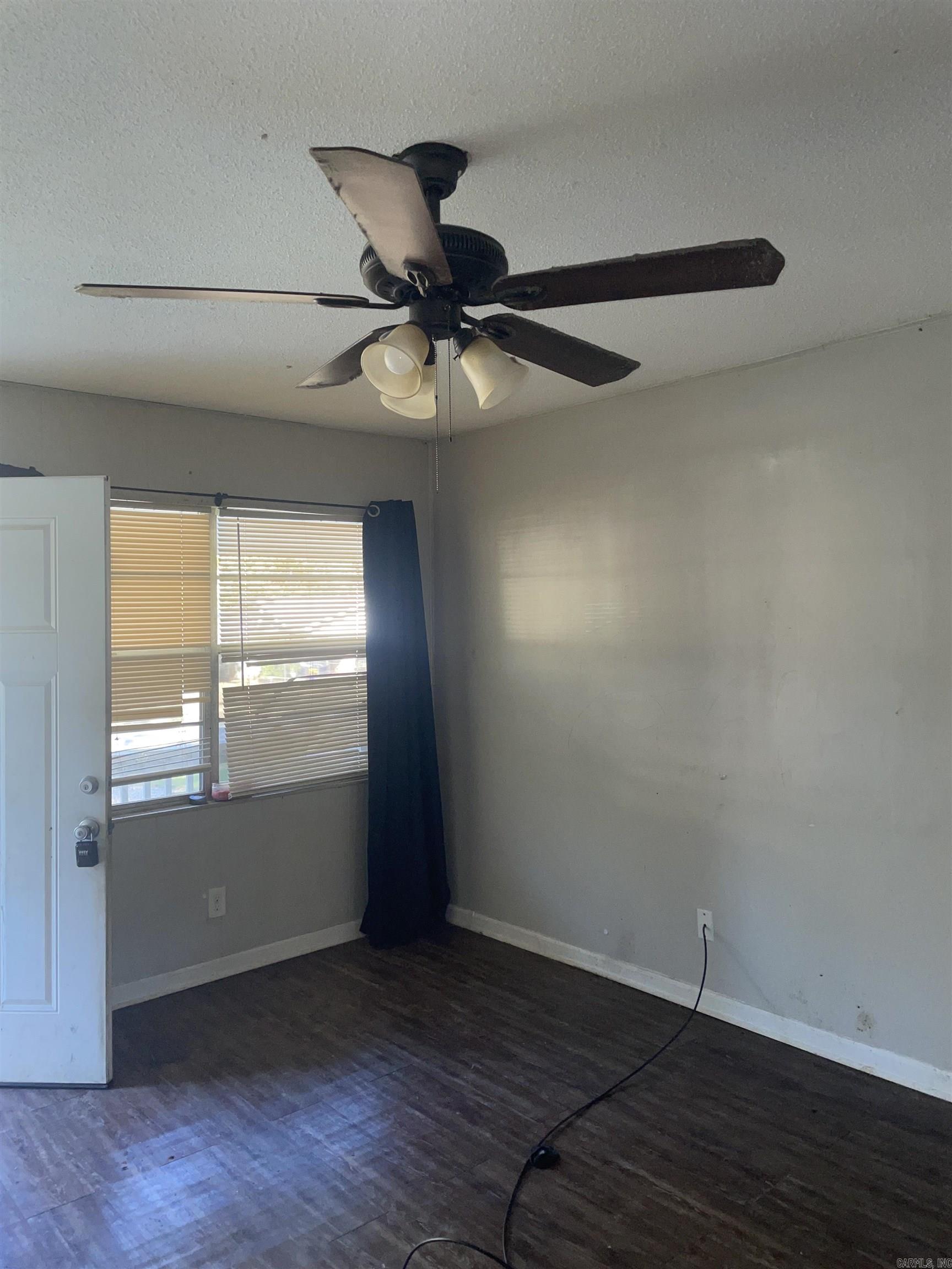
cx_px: 476
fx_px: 953
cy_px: 634
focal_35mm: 26
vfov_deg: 67.3
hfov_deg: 53.1
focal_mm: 4.2
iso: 32
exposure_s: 1/47
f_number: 1.6
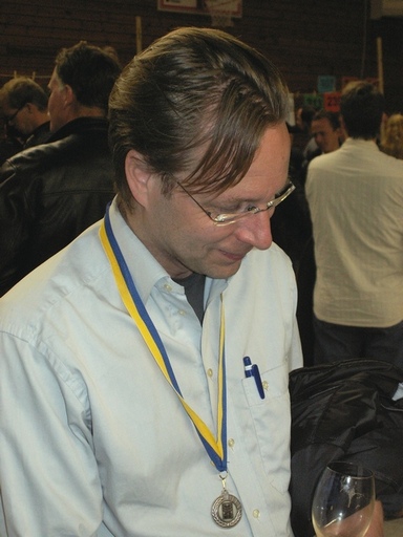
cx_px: 202
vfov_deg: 28.2
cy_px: 268
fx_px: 1071
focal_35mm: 69
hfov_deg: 21.3
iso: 160
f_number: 3.2
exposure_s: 1/40
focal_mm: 11.51
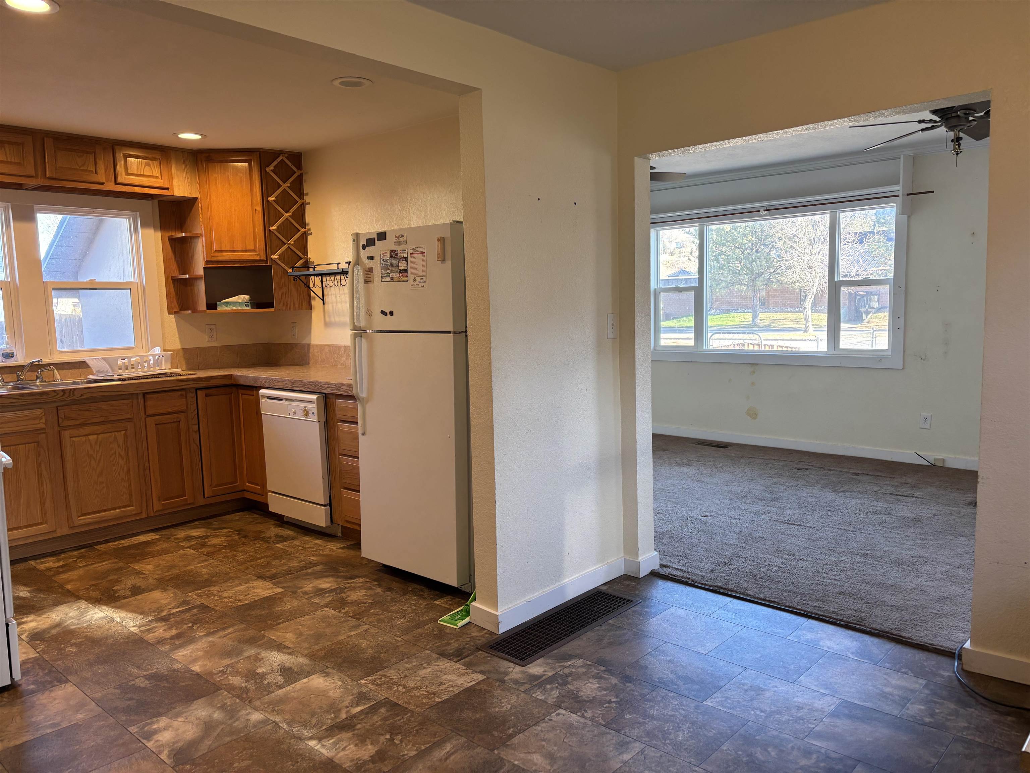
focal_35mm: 26
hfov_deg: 67.3
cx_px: 515
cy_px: 386
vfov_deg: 53.1
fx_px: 774
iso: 80
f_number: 1.6
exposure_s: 1/60
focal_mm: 5.96
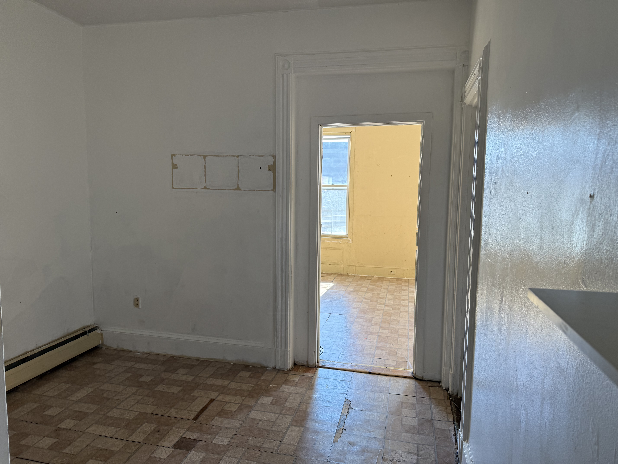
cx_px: 309
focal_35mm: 24
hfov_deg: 71.6
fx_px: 428
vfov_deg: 56.8
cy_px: 232
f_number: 1.78
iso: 100
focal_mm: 6.76
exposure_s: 1/134
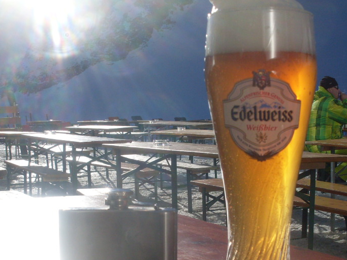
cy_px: 191
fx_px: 571
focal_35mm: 57
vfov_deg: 25.4
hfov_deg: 33.8
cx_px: 157
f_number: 8.4
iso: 80
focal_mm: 6.3
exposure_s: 1/500
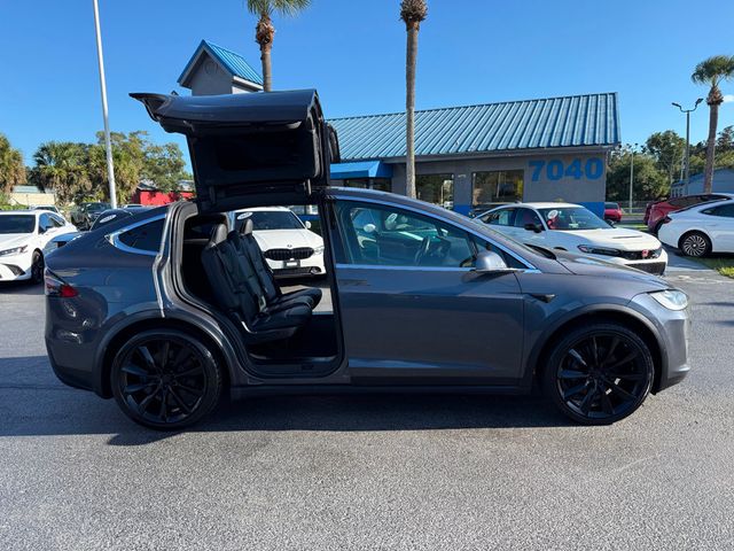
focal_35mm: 24
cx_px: 367
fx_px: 509
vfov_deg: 56.8
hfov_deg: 71.6
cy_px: 276
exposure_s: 1/1901
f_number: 1.78
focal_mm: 6.76
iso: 80
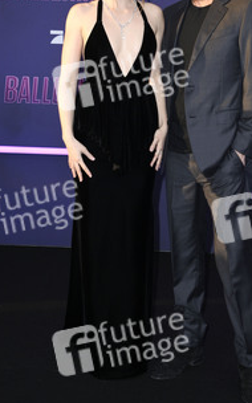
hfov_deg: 15.7
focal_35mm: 83
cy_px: 146
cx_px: 159
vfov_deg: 24.8
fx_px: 912
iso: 500
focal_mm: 62
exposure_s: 1/250
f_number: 7.1
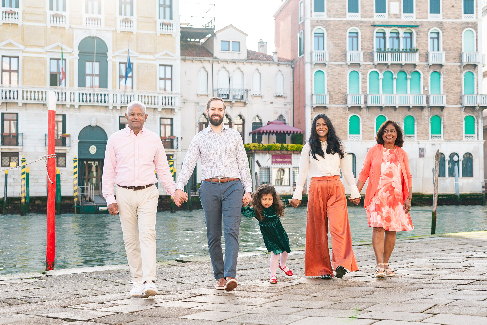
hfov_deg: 39.6
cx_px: 244
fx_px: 676
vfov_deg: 27.0
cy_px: 162
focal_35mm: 50
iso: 250
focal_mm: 50
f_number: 4.5
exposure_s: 1/400
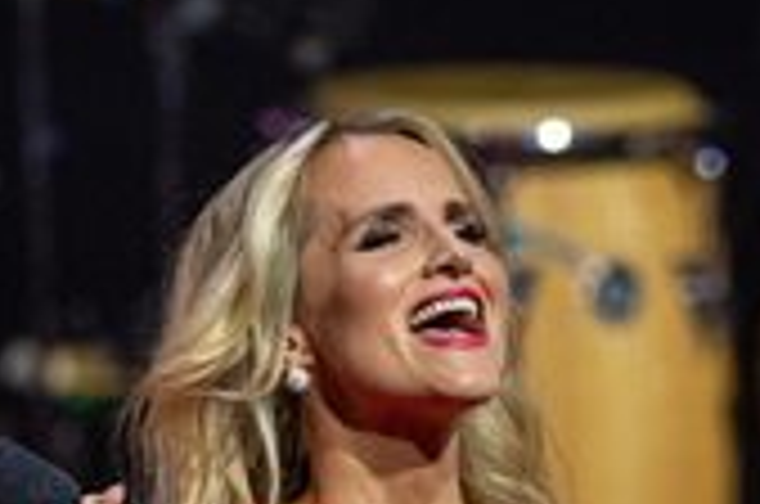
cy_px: 682
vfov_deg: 1.1
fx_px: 26992
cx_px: 486
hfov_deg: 1.6
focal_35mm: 1281
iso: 2500
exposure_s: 1/1000
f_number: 2.8
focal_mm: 300
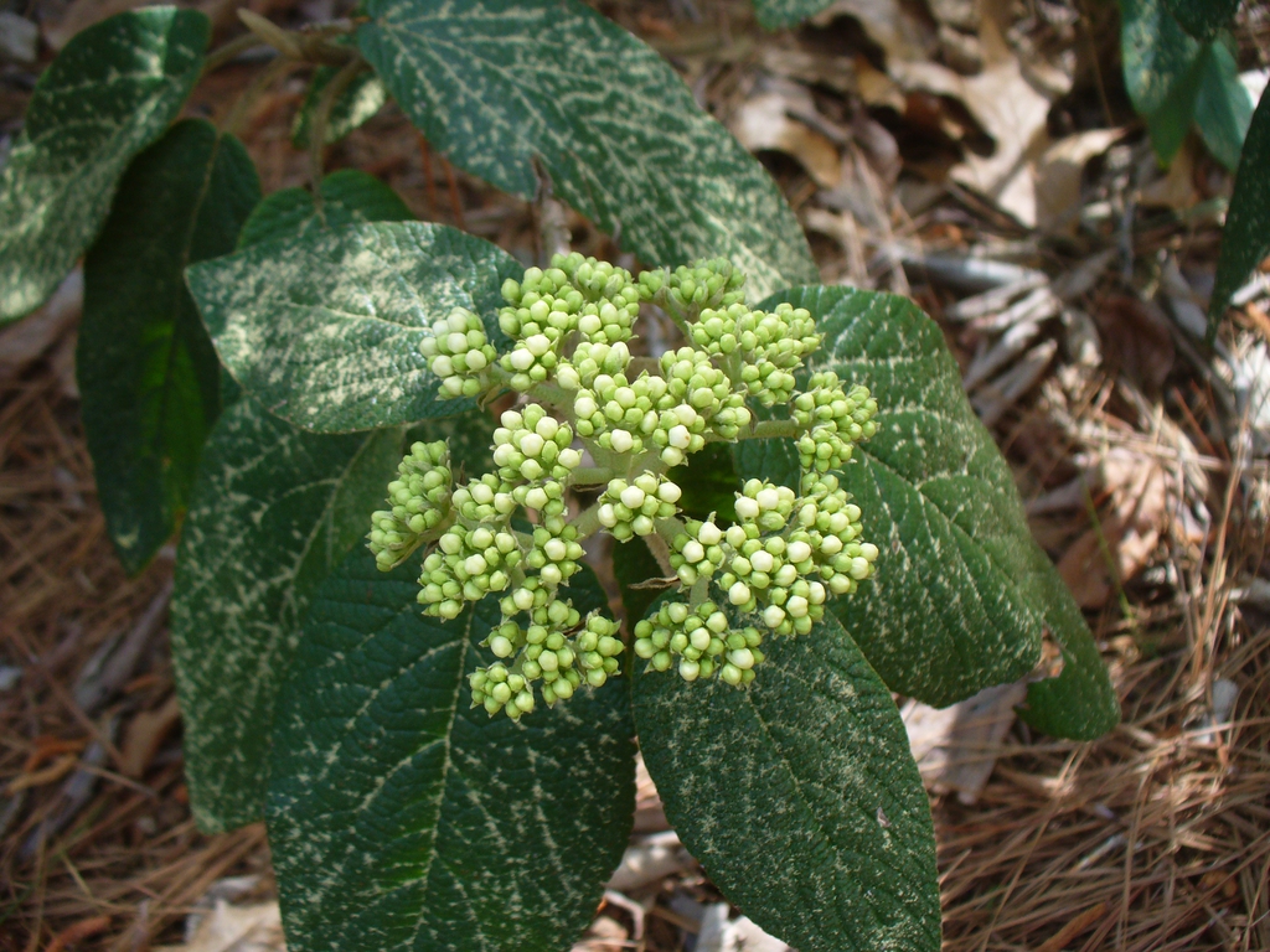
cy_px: 476
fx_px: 1357
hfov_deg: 50.1
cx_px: 635
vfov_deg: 38.7
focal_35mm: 37
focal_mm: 6.1
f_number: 2.8
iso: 80
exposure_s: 1/160
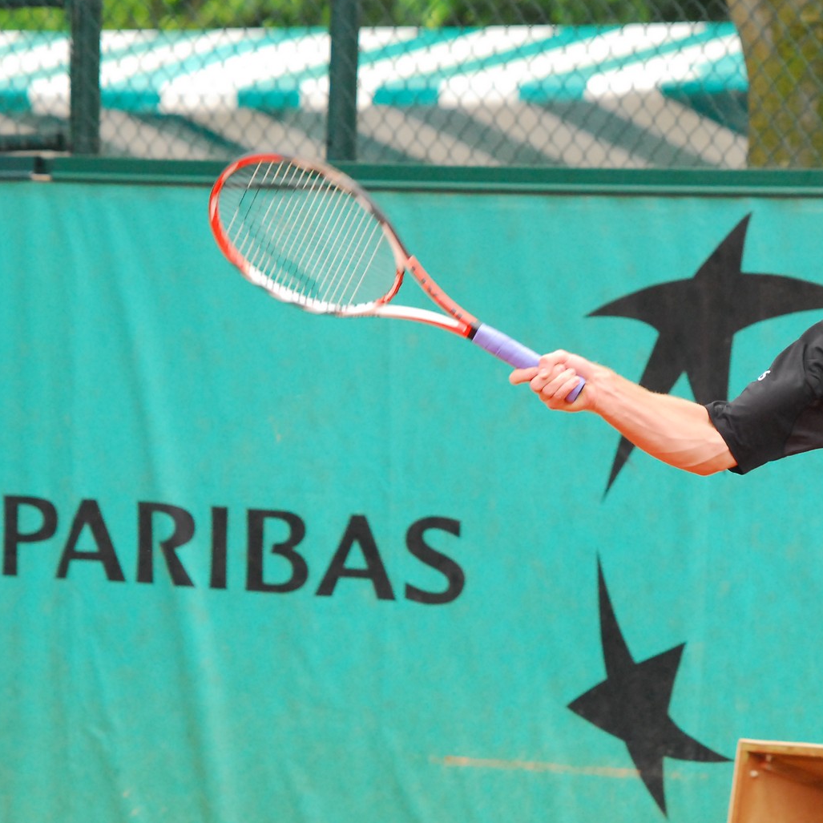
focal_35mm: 337
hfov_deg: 5.2
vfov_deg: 5.2
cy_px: 482
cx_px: 656
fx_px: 9065
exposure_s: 1/1000
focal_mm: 140
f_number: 5
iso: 800
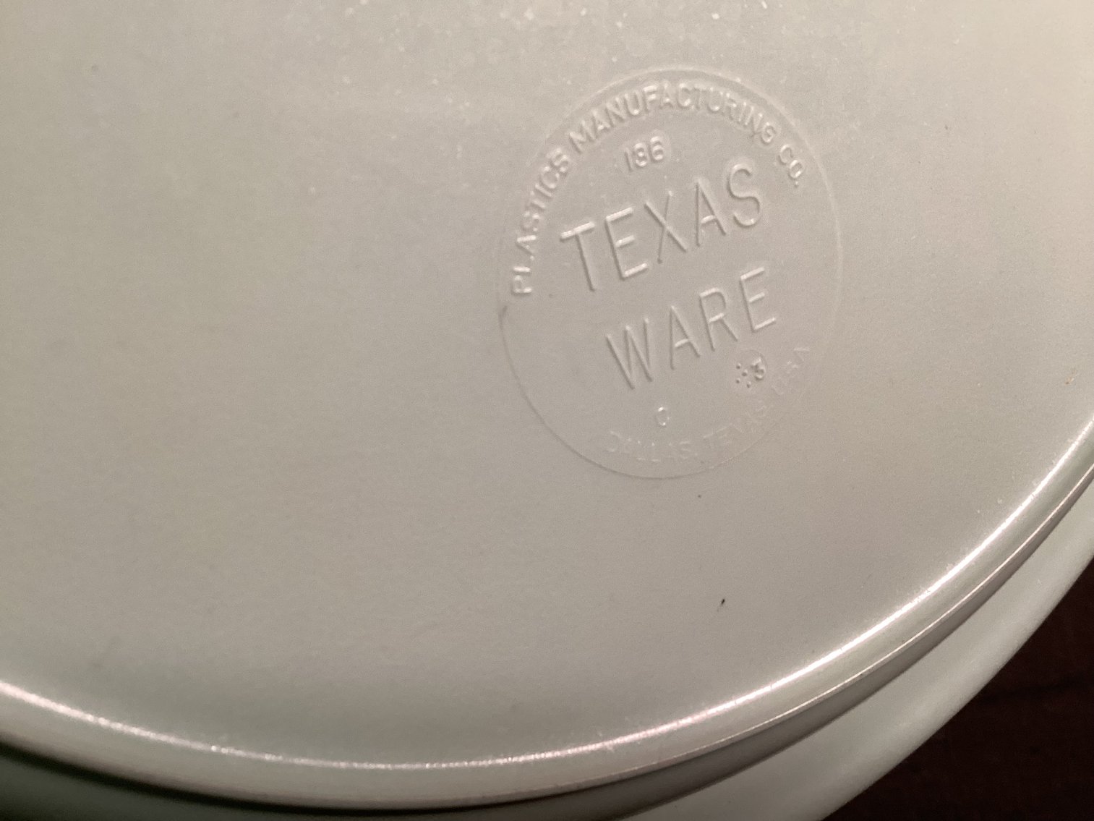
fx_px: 980
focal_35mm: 31
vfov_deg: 45.4
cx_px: 547
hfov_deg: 58.3
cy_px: 410
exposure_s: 1/60
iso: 125
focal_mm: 3.3
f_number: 2.4
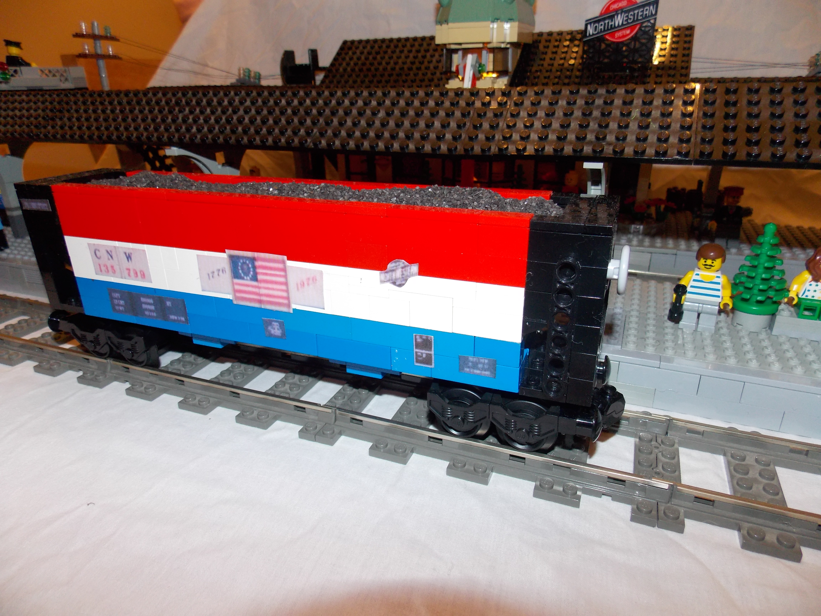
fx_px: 545
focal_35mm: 23
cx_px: 410
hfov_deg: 73.9
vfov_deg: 58.9
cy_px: 308
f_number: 3.1
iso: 200
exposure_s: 1/30
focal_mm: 4
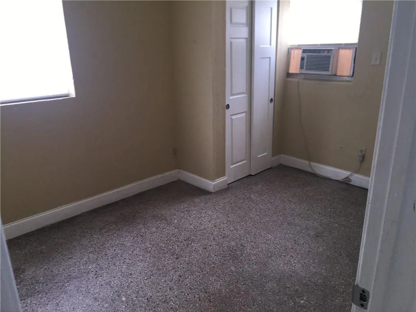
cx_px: 208
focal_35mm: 29
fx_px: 349
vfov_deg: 48.2
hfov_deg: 61.7
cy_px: 156
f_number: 2.2
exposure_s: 1/127
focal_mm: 4.15
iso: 25
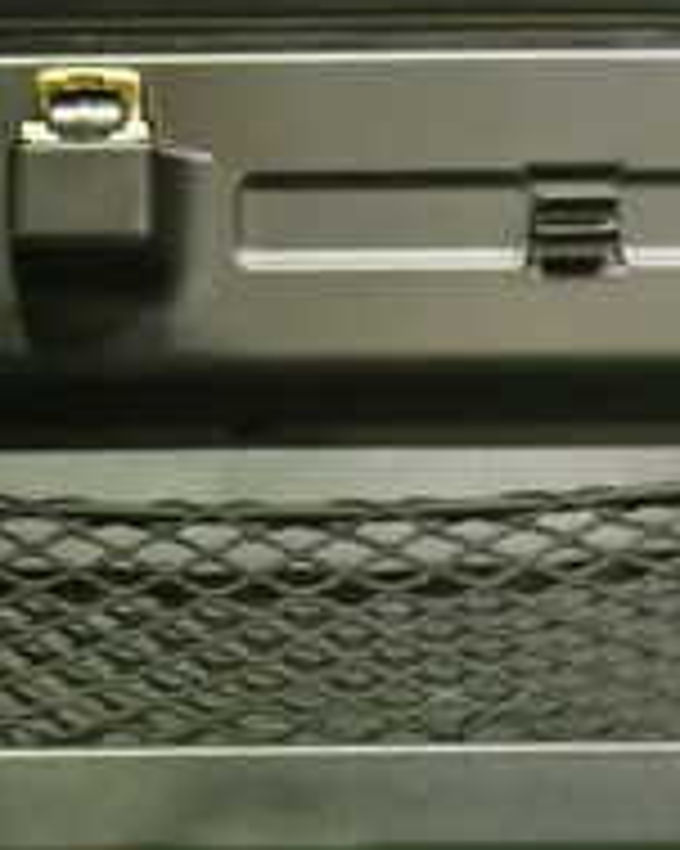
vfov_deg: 20.5
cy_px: 270
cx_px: 266
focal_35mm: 93
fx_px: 2341
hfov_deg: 16.5
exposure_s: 1/25
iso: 1250
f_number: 2.3
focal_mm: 5.4
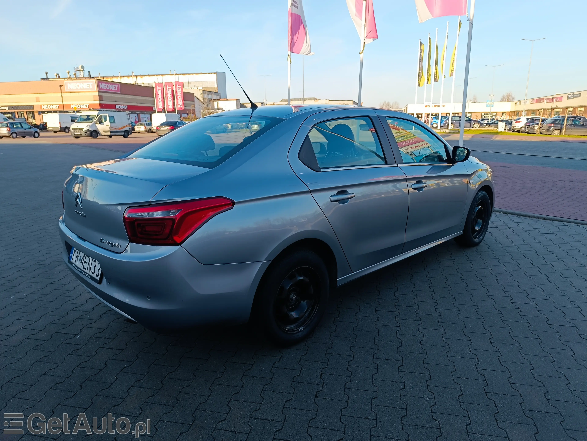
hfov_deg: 71.6
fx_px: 407
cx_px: 294
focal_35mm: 24
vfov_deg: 56.8
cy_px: 220
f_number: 1.65
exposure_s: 1/236
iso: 50
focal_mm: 6.14
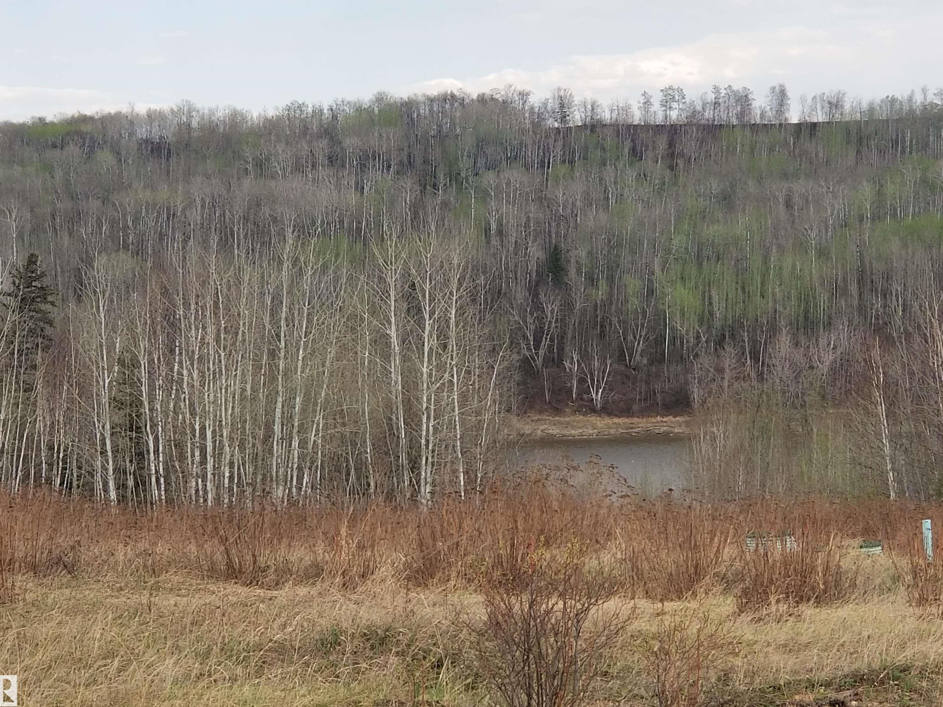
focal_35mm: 53
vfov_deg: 27.5
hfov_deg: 36.2
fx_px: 1444
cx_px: 466
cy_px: 357
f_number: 2.4
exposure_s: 1/305
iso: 25
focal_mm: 6
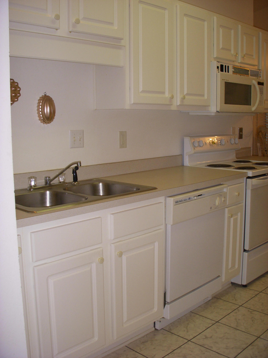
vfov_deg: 49.0
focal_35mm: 38
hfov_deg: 37.7
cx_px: 134
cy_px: 179
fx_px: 392
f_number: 3.3
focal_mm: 6.3
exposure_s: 1/30
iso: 100
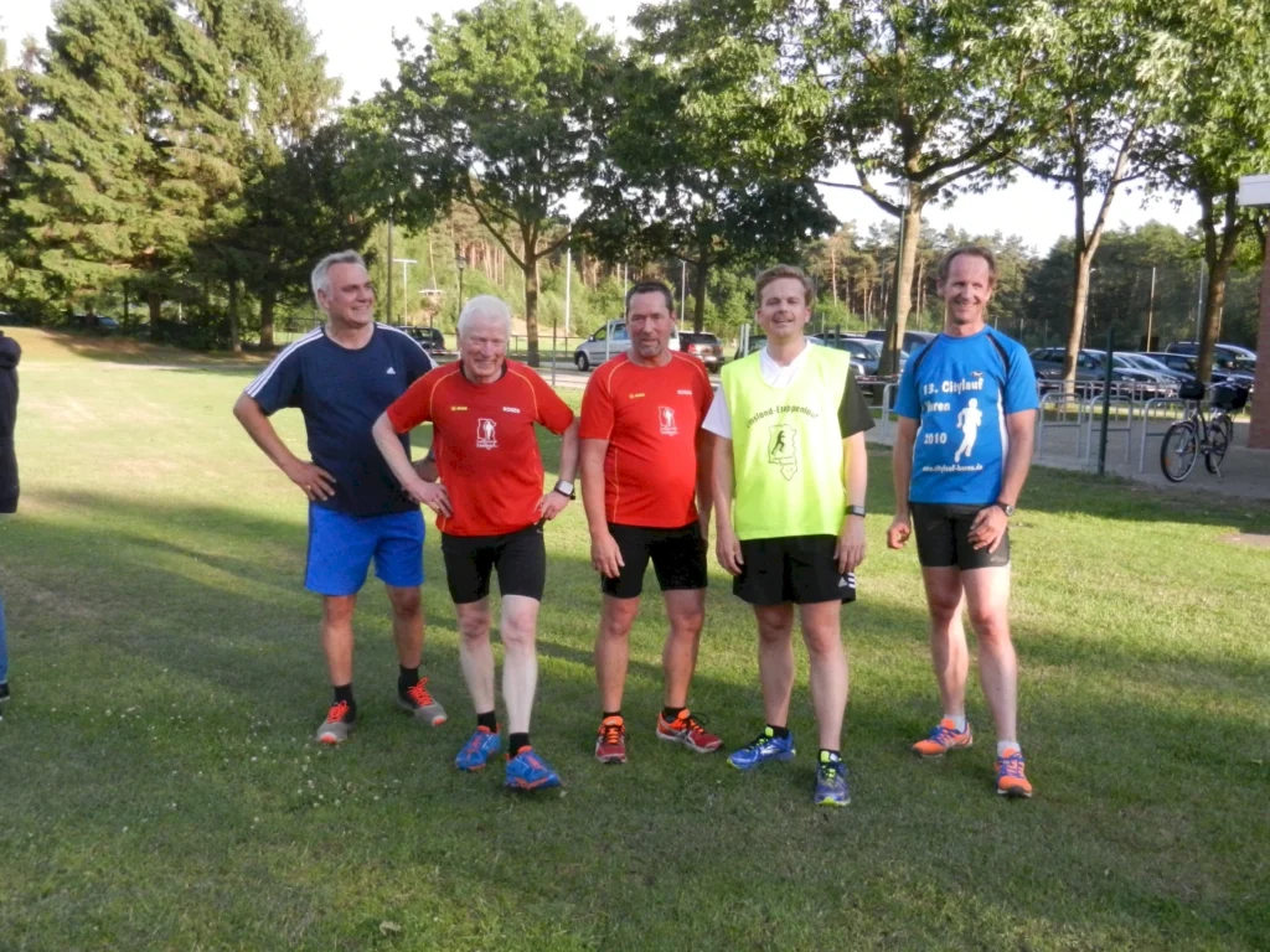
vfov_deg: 42.9
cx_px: 635
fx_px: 1211
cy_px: 476
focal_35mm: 33
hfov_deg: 55.4
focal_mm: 5.9
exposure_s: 1/1250
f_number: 3.8
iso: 800
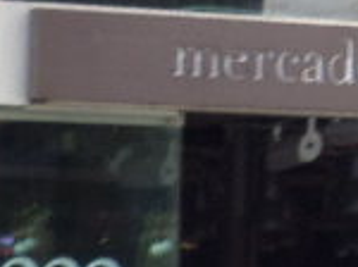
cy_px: -143
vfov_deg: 6.0
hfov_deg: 7.8
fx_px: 2540
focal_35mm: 246
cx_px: 663
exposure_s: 1/125
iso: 80
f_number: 3
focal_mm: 6.5
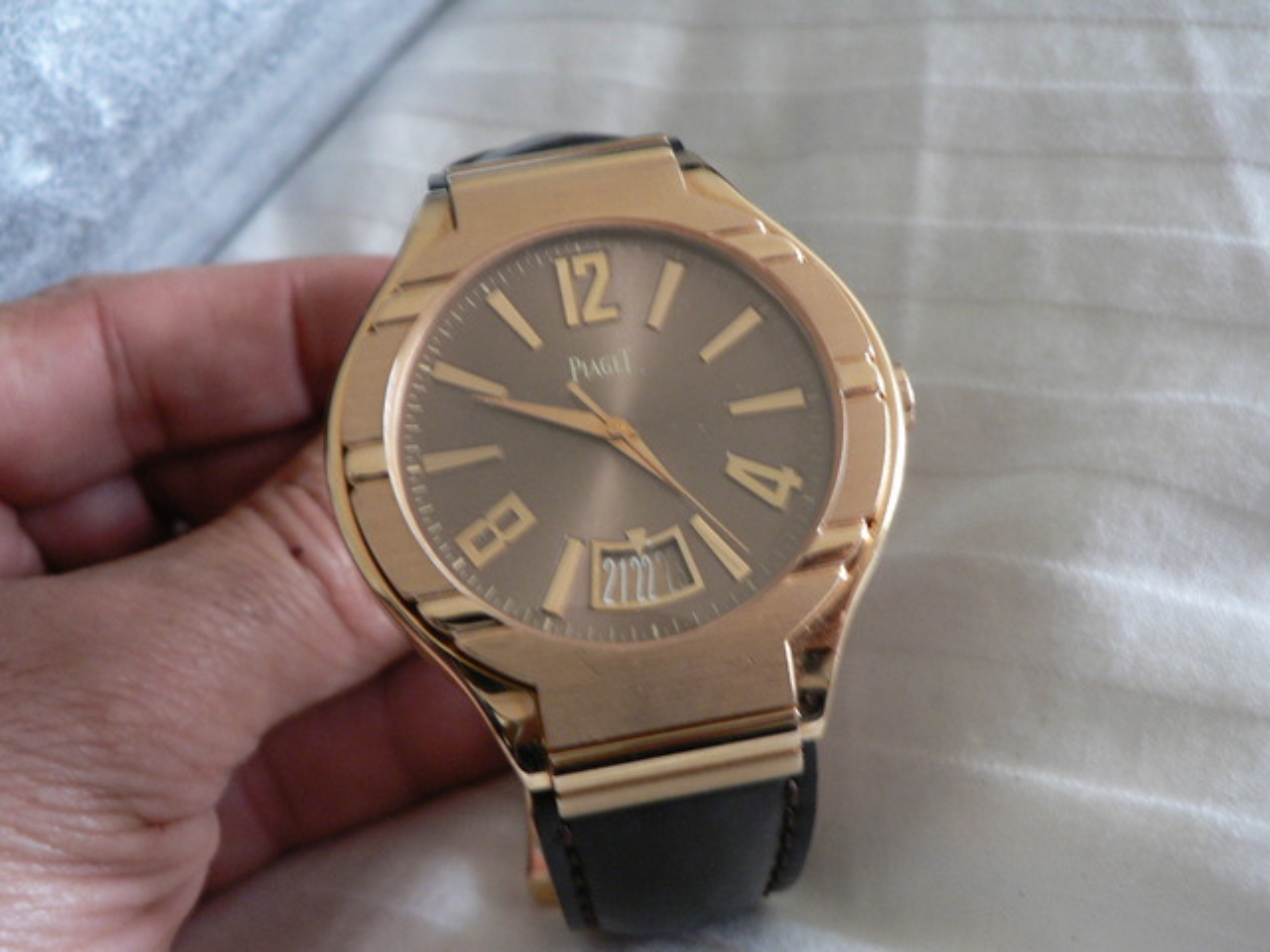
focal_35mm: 47
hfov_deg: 40.4
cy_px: 476
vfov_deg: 30.9
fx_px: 1724
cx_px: 635
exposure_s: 1/8
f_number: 2.8
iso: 200
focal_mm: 7.8
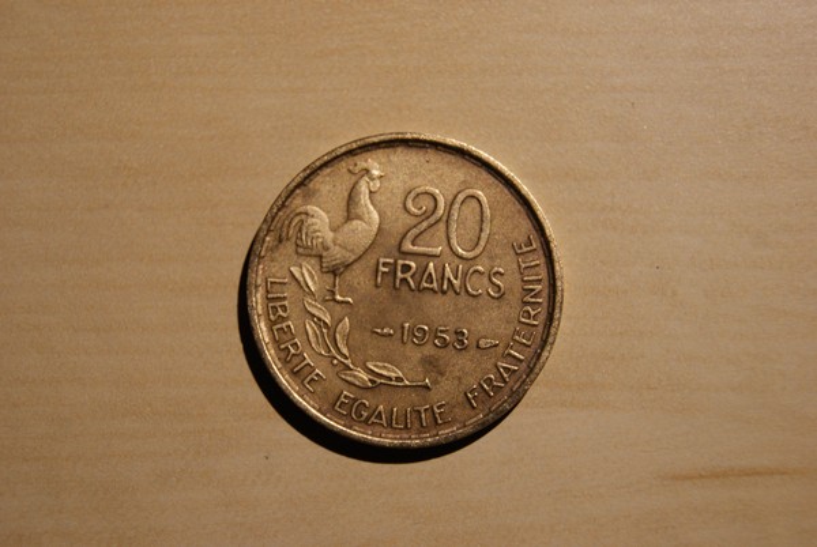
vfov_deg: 16.6
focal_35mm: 82
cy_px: 274
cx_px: 408
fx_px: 1875
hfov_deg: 24.6
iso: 400
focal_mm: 55
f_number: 5.6
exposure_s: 1/40
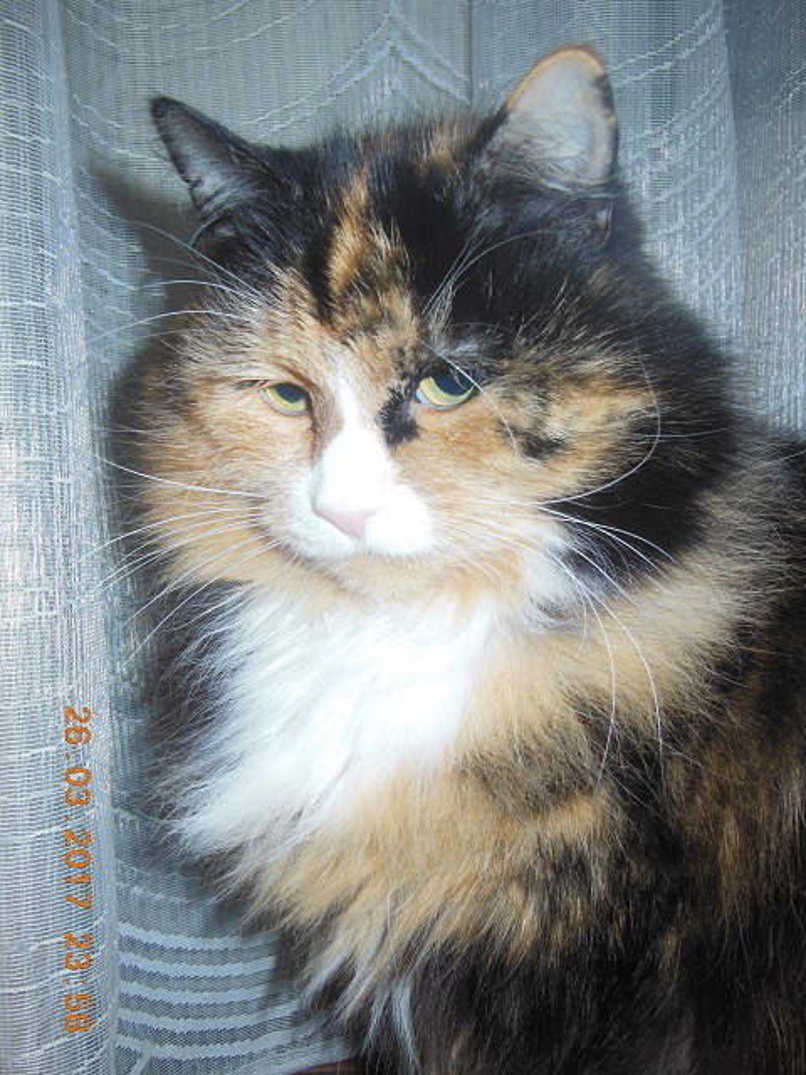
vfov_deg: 54.0
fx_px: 1056
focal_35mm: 34
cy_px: 538
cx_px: 403
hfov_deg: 41.8
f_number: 3.9
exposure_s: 1/30
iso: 125
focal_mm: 6
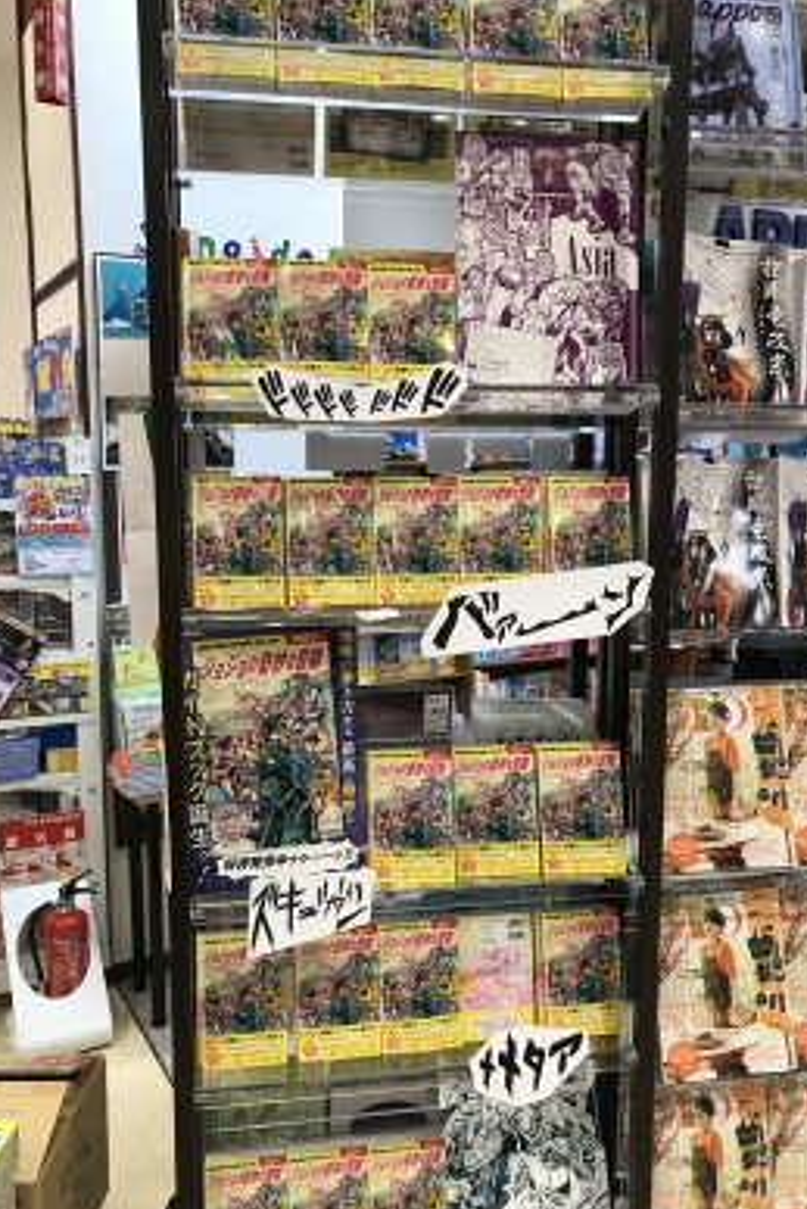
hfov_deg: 43.6
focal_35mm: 30
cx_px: 399
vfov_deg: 61.9
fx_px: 1008
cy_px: 614
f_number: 1.8
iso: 20
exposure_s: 1/33
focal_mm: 3.99
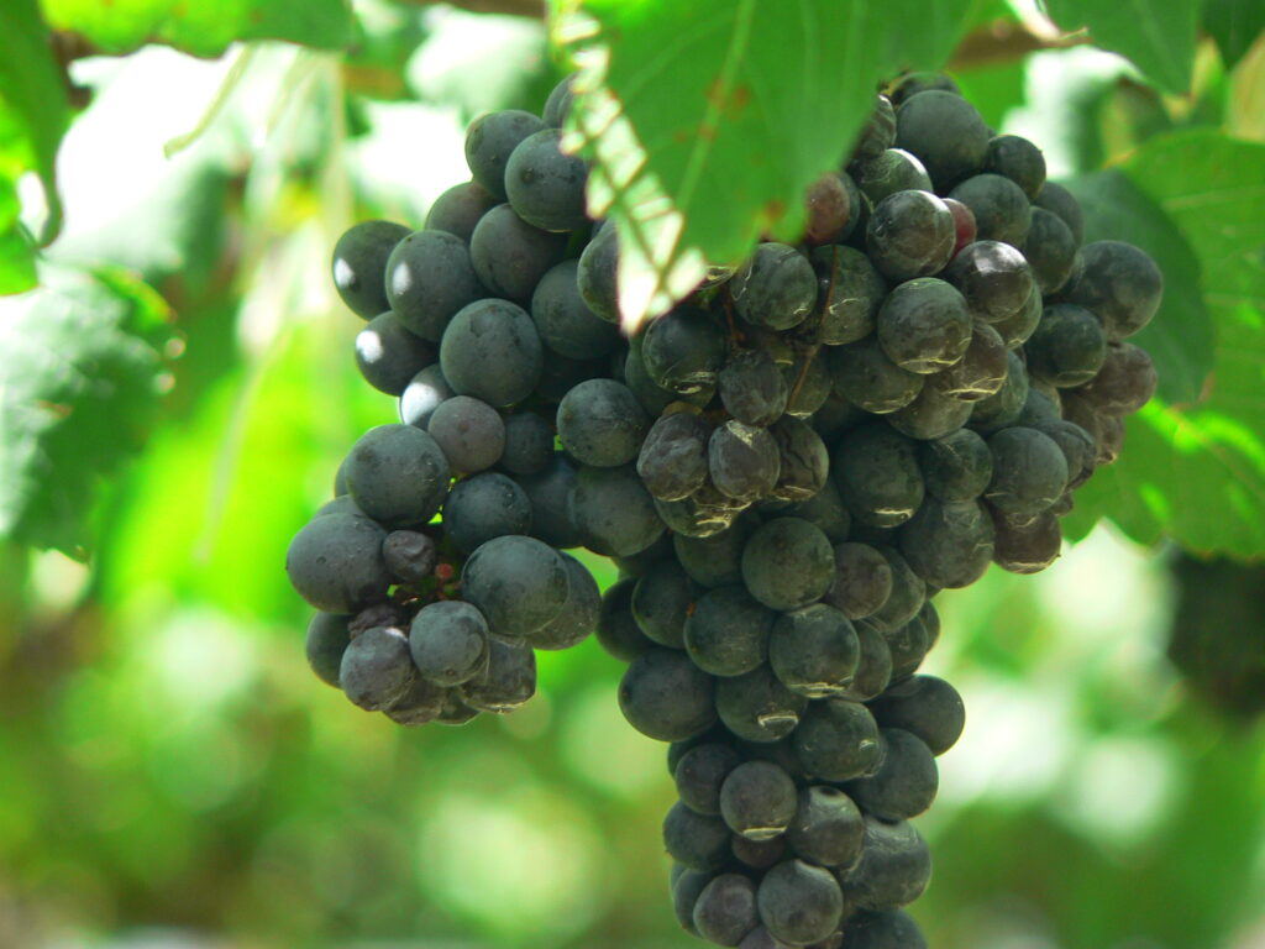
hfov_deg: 5.2
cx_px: 632
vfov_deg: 3.9
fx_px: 13887
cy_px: 474
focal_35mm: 380
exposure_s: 1/100
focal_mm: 63.3
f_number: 3.6
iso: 80
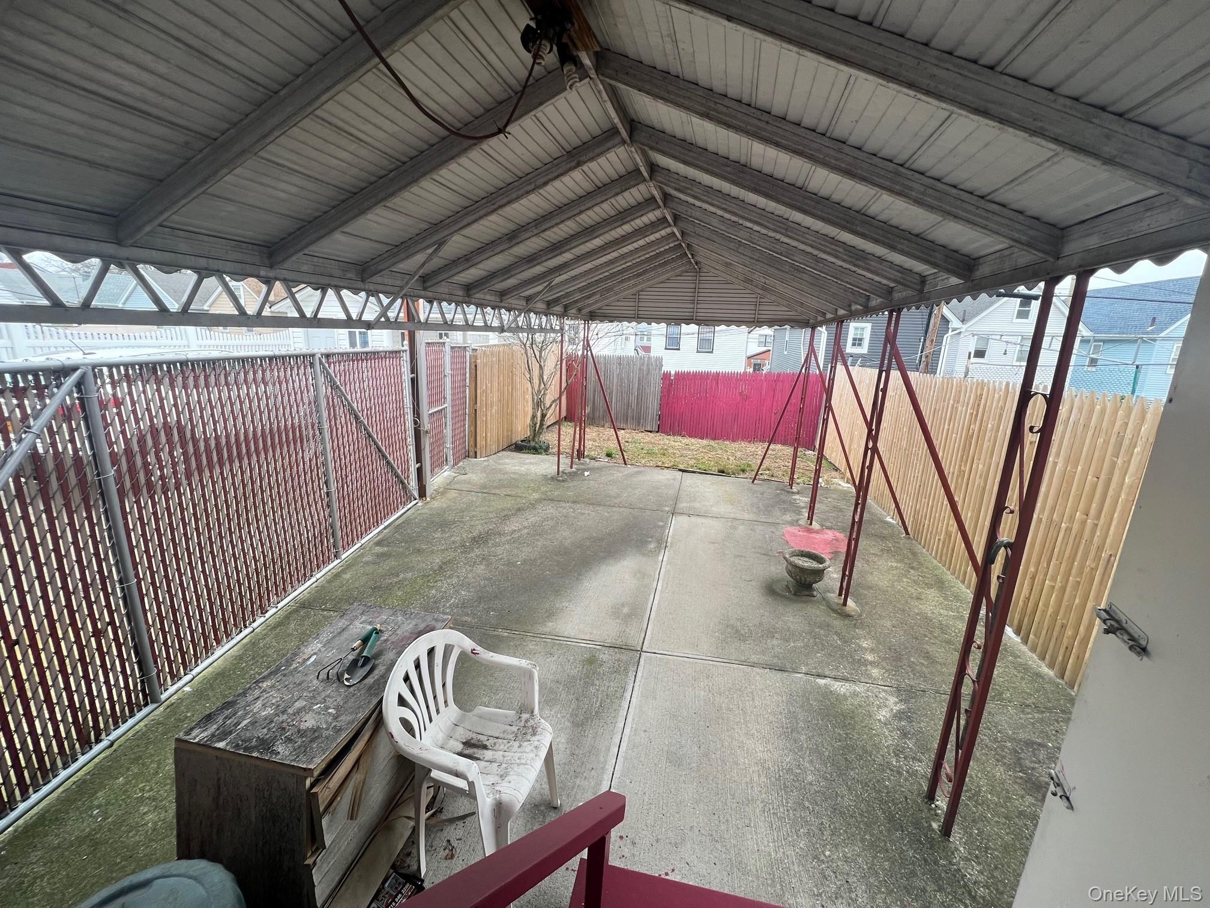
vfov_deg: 89.9
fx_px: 454
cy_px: 454
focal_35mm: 13
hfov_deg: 106.2
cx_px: 605
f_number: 1.8
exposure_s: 1/137
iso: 32
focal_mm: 1.57
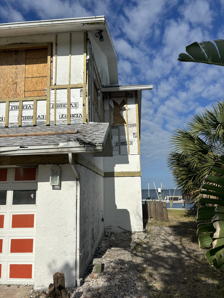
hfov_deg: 53.1
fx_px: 224
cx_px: 112
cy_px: 149
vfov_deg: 67.3
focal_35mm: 26
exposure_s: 1/9901
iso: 50
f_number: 1.6
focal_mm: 5.96
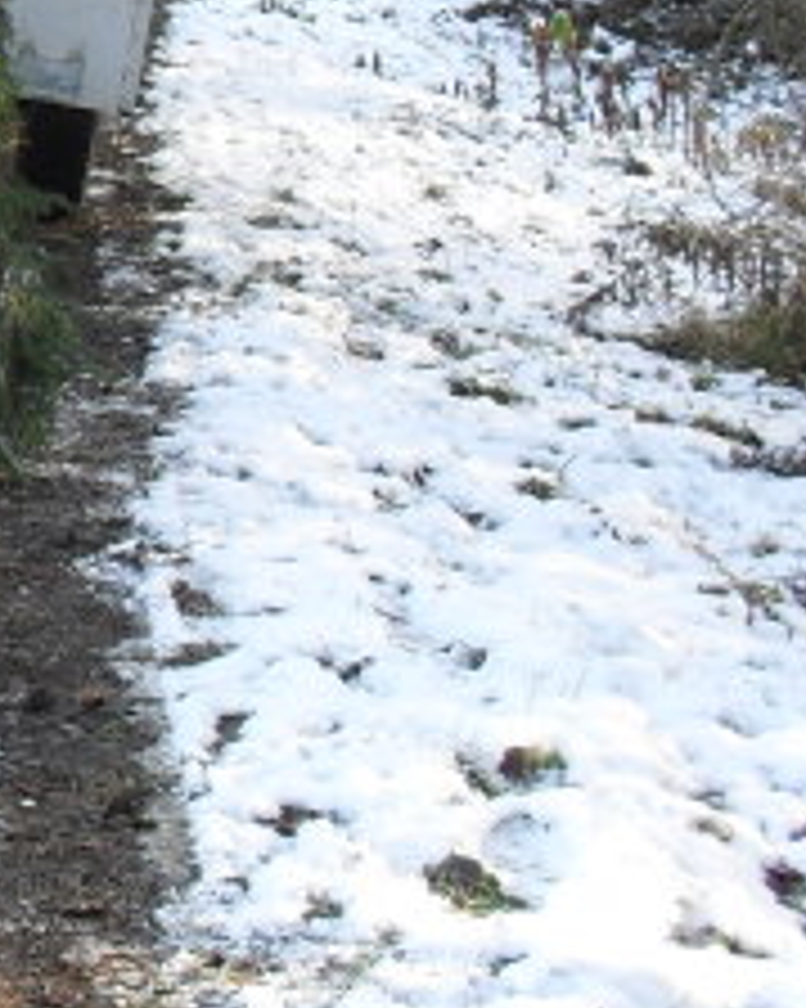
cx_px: -675
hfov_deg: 12.7
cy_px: 76
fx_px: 3282
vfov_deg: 17.2
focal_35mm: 110
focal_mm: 6.3
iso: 100
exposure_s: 1/125
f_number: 3.2
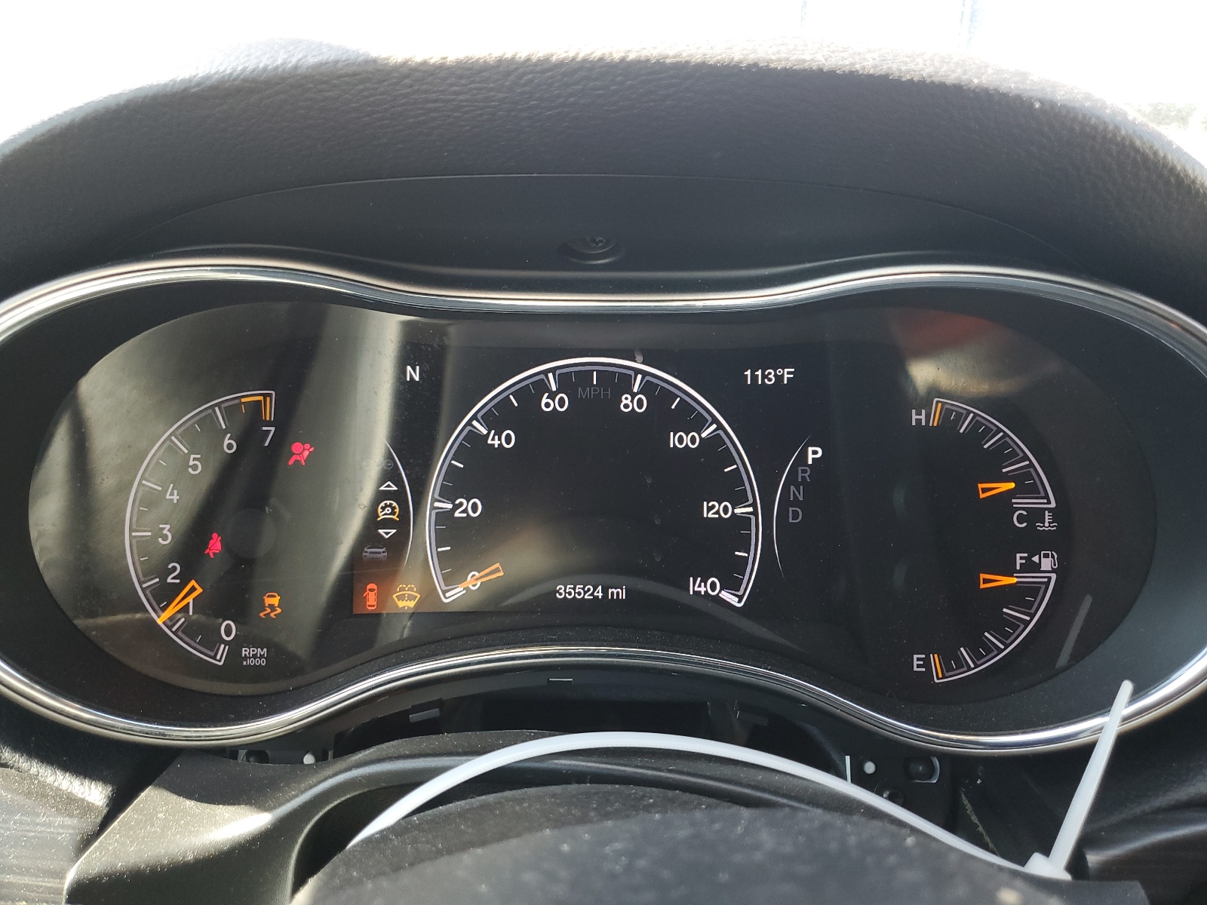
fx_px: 907
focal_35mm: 26
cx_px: 604
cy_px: 452
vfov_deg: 53.1
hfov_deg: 67.3
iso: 71
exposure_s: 1/60.2
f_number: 1.5
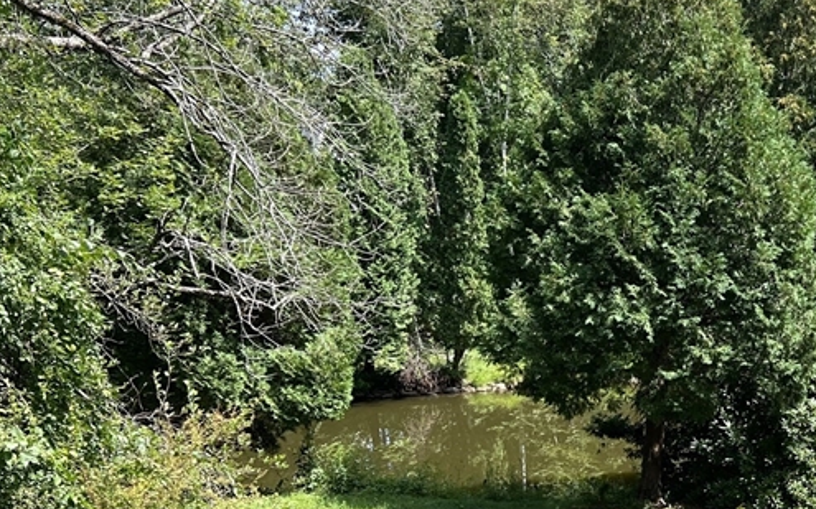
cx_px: 687
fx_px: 1267
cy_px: 402
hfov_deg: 34.3
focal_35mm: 57
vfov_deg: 22.4
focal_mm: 5.7
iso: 50
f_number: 1.5
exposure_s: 1/797
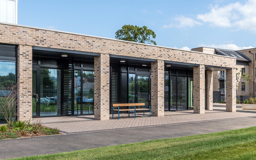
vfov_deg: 29.9
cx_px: 128
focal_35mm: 43
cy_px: 77
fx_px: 300
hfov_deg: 46.2
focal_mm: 42
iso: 110
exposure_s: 1/125
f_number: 11
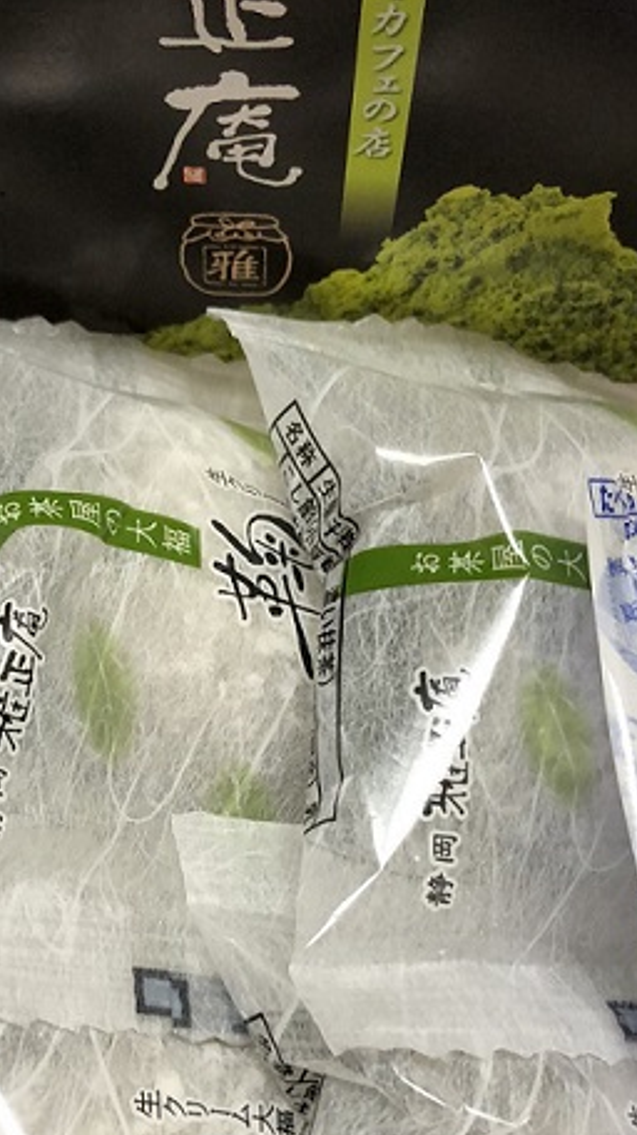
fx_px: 1413
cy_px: 697
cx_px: 168
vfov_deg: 43.5
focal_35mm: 47
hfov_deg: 25.1
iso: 125
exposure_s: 1/100
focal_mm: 3.99
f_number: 1.8
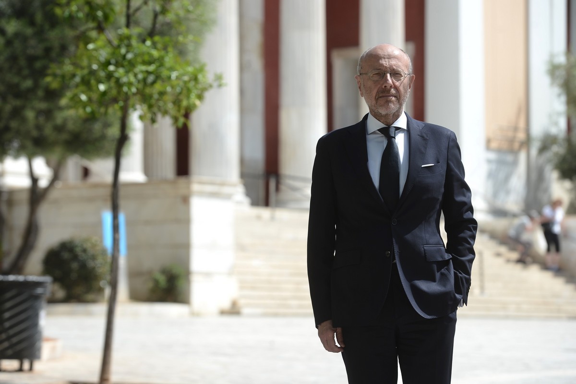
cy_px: 192
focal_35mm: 150
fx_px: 2400
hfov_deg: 13.7
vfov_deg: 9.1
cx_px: 288
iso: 200
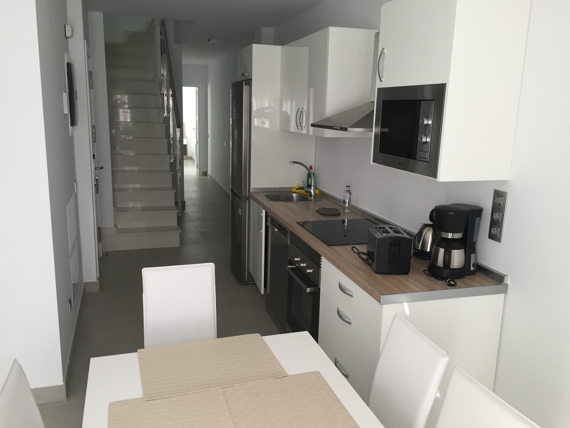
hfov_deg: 61.7
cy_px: 214
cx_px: 285
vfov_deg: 48.2
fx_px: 478
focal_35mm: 29
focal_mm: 4.15
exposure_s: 1/33
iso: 50
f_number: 2.2
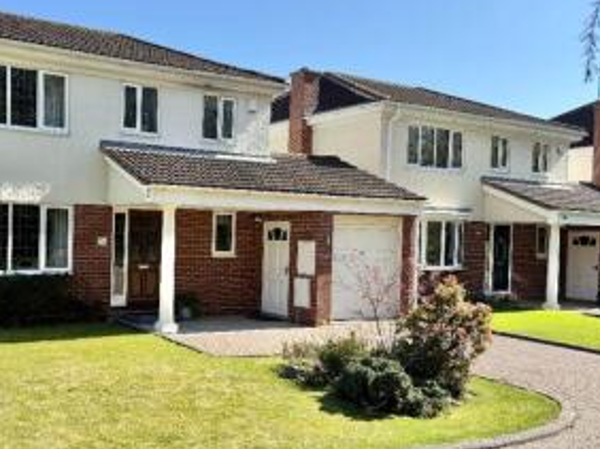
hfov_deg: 49.6
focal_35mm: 36
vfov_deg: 39.6
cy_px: 246
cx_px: 161
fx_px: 623
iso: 80
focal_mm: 6.76
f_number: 1.78
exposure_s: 1/2604
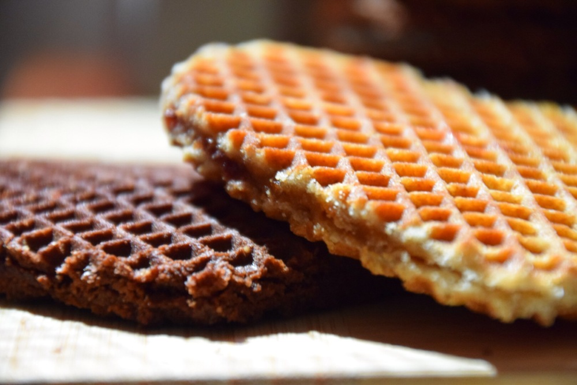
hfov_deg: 5.1
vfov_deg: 3.4
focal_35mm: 405
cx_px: 288
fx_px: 6492
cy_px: 192
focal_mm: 270
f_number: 6.3
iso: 3200
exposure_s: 1/50
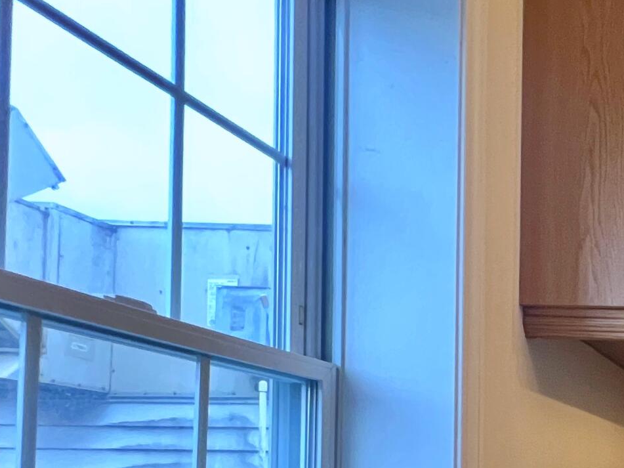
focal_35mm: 41
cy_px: 505
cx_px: 912
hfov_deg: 29.7
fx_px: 739
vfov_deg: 31.5
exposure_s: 1/60
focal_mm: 1.57
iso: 320
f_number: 1.8
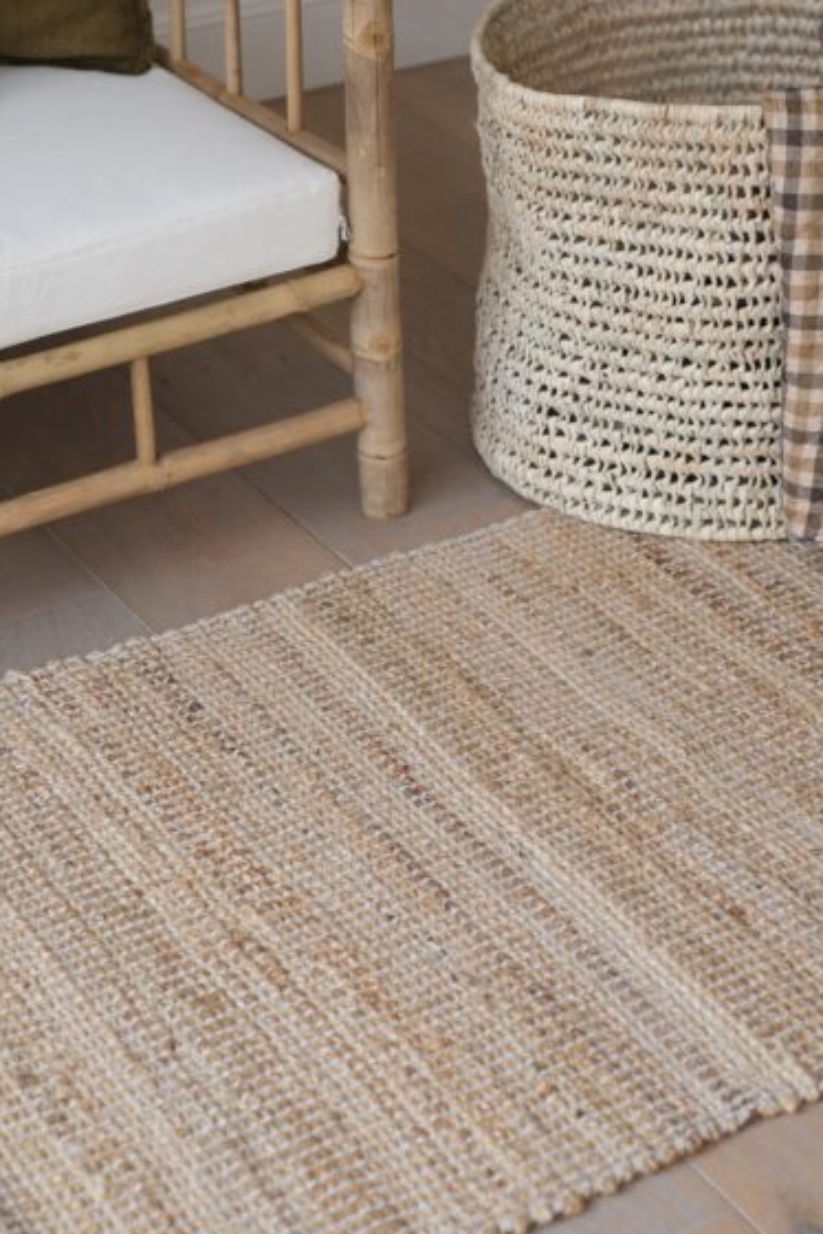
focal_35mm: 85
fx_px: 2915
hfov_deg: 16.1
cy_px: 444
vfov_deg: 23.8
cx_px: 412
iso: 125
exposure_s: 1/140
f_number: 2.2
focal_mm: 35
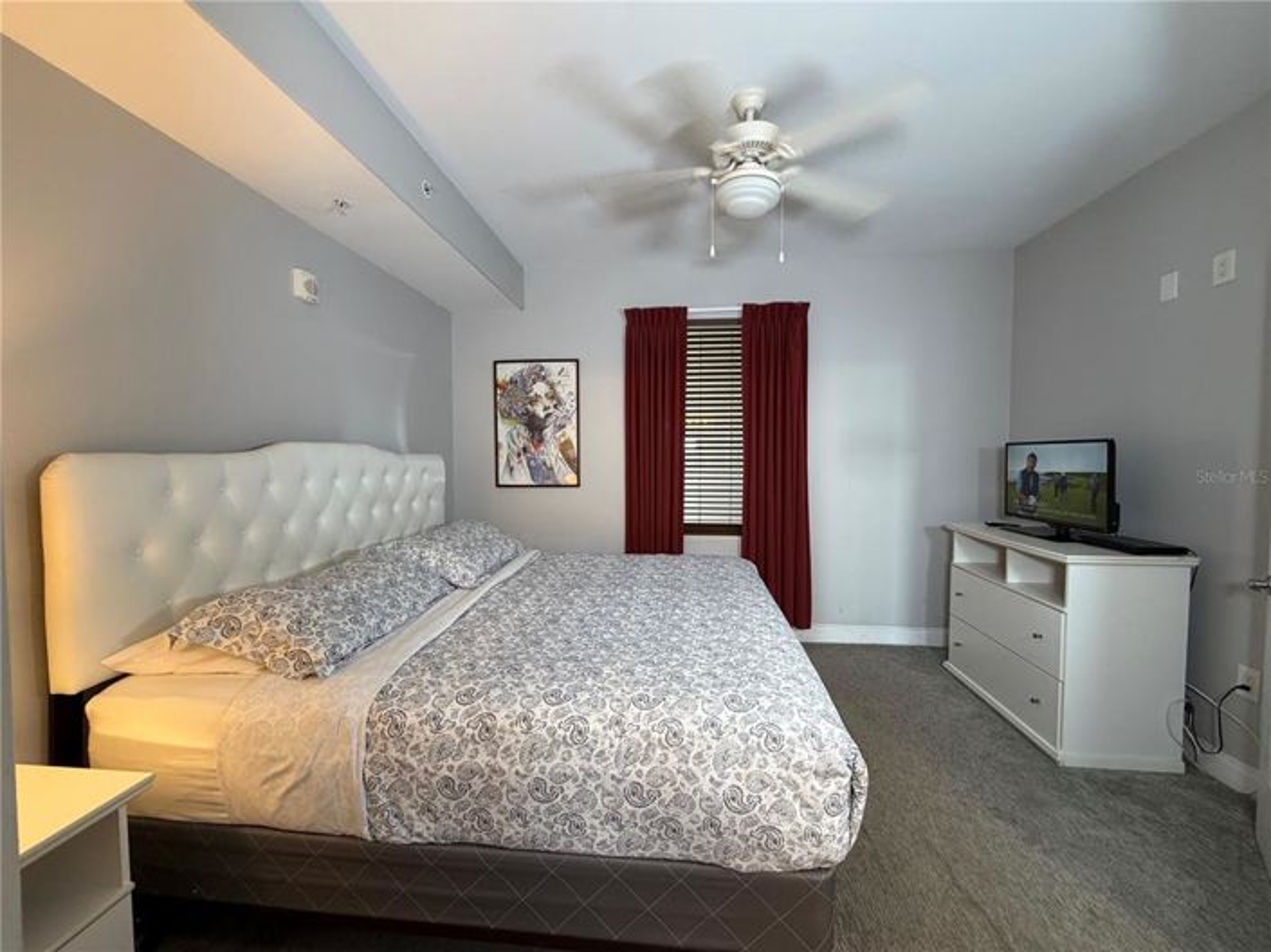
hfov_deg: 102.1
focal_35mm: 14
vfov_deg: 85.6
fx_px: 514
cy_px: 476
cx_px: 636
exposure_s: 1/60
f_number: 2.2
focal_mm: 2.22
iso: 250
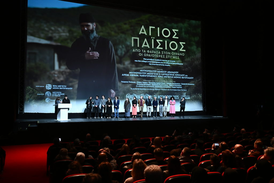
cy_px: 92
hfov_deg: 59.5
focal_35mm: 32
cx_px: 137
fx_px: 240
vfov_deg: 41.7
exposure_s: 1/160
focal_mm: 31.5
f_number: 4
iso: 4500
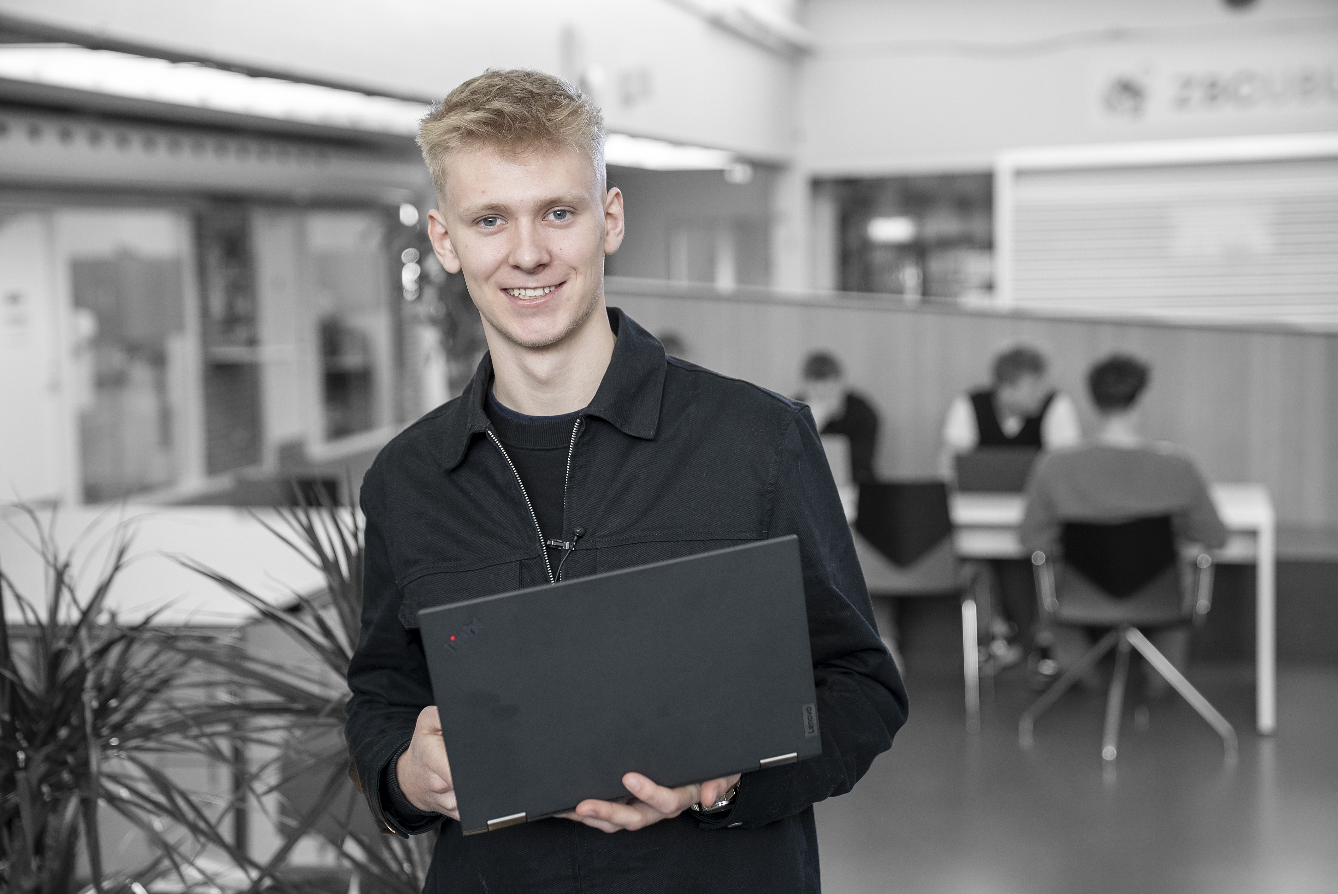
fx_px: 2082
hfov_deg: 35.6
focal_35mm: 56
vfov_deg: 24.2
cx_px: 669
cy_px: 447
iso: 200
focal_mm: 56
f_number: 2.8
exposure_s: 1/60
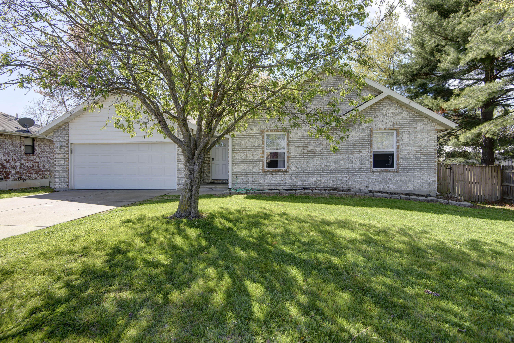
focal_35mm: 18
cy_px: 172
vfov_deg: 67.4
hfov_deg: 90.0
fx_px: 257
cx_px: 257
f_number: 6.7
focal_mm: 18
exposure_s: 1/125
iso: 100
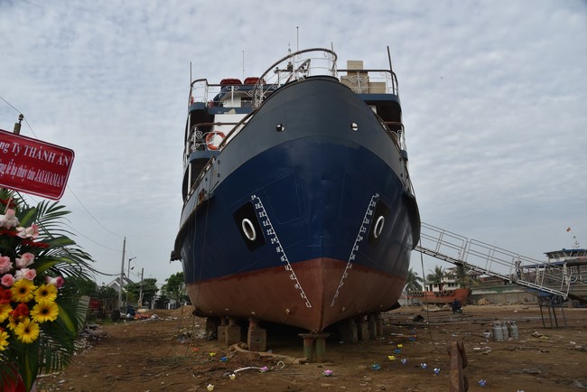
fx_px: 391
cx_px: 294
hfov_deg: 73.7
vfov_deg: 53.2
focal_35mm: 24
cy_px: 196
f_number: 9
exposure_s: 1/320
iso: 200
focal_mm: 24
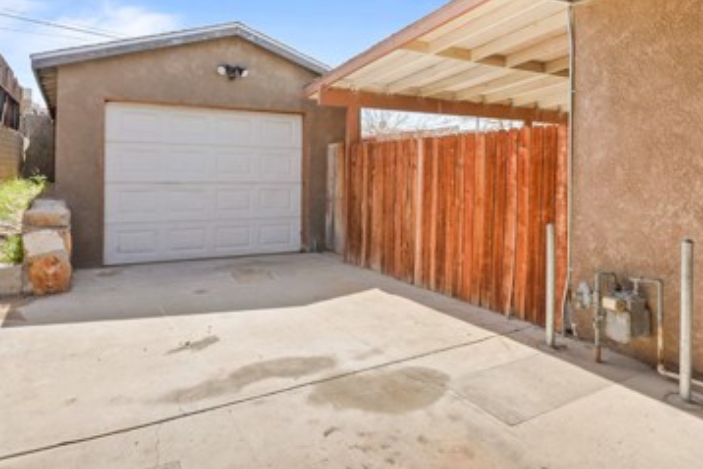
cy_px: 170
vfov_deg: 48.9
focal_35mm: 26
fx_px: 509
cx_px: 406
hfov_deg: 68.8
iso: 125
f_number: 18
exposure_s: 1/50
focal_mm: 14.6
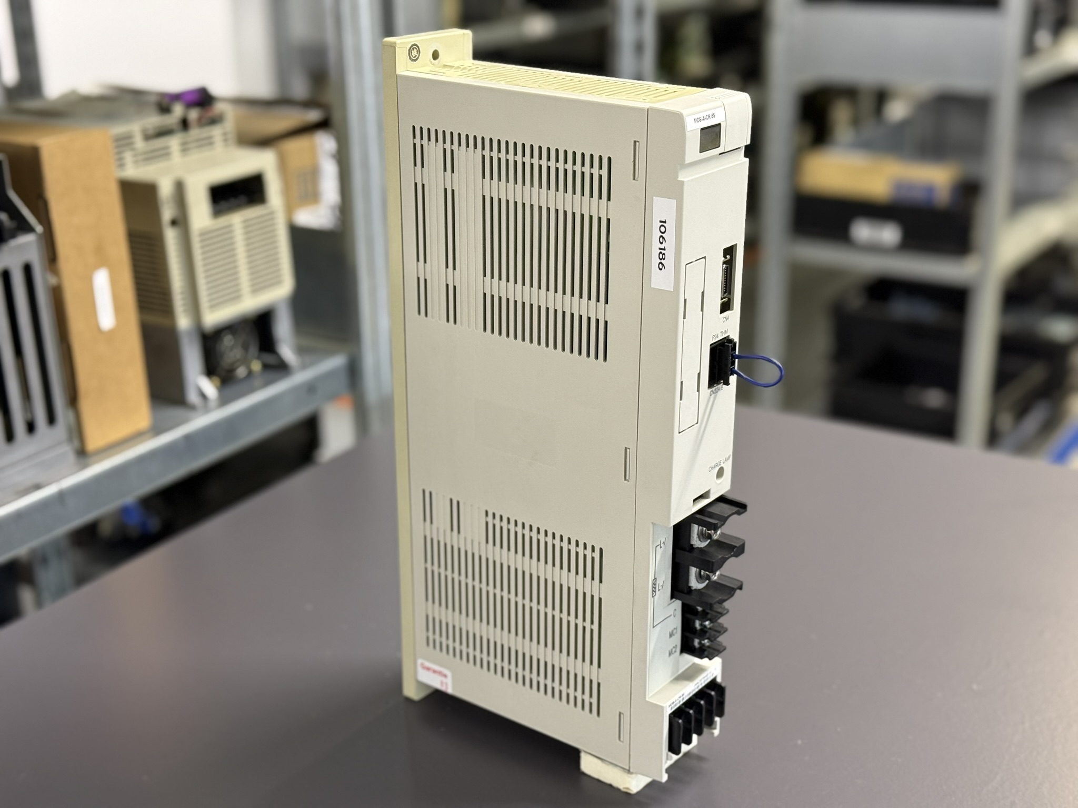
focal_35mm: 48
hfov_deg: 39.7
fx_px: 1495
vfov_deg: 30.3
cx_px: 539
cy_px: 404
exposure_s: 1/33
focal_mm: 6.76
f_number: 1.78
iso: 200
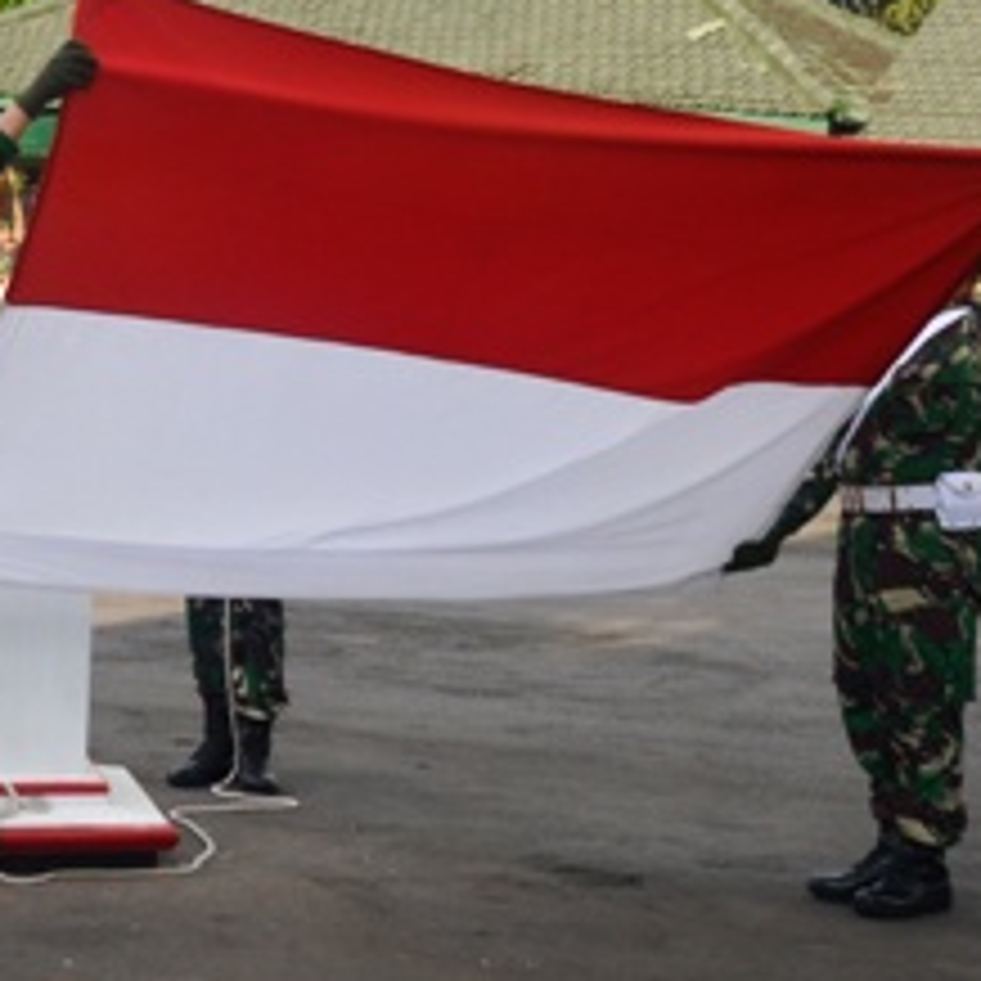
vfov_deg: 18.5
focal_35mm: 93
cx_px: -392
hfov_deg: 17.2
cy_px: 256
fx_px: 2990
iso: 400
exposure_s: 1/250
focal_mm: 25
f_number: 10
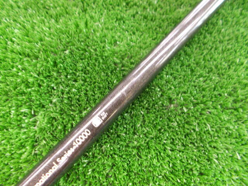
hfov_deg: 67.3
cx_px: 124
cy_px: 93
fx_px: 186
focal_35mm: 26
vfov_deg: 53.1
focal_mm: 4.6
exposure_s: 1/8
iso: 200
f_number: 3.2
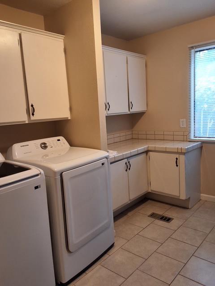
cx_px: 108
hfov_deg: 49.7
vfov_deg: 63.4
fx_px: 232
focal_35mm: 28
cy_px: 143
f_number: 1.9
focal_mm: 2.91
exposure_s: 1/40
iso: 160
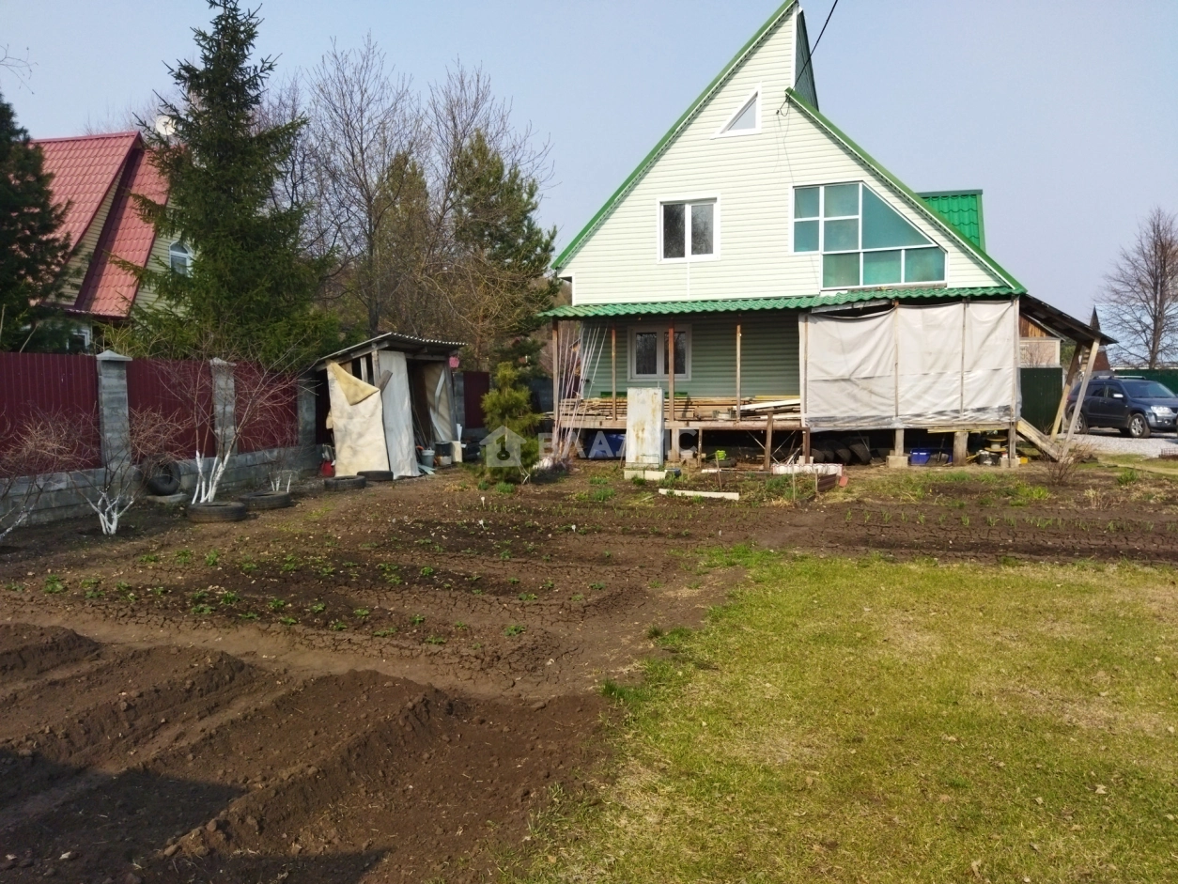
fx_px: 919
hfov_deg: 65.3
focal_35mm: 27
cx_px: 589
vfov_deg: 51.4
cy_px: 442
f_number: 1.79
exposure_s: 1/2284
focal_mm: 4.71
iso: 100
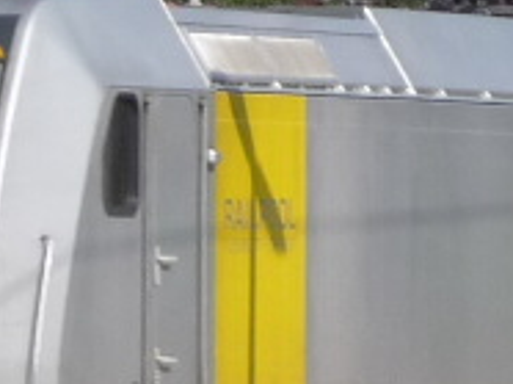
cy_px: 279
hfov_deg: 5.8
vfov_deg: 4.3
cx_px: 251
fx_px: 5106
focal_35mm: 345
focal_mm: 16.5
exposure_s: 1/400
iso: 100
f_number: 5.1
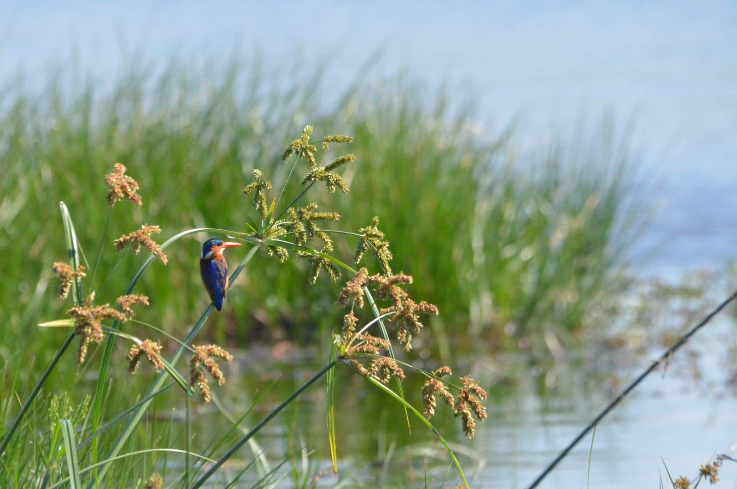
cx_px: 368
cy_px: 244
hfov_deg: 2.8
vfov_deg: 1.8
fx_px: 15324
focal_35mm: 750
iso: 2500
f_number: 11
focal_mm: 500
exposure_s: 1/2000
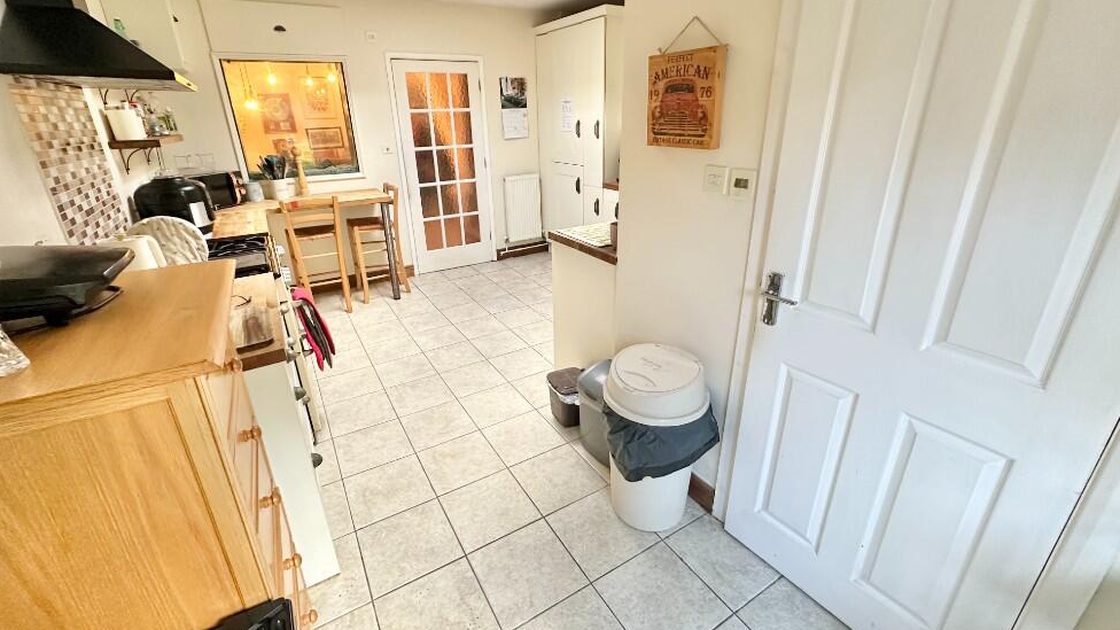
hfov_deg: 99.4
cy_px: 295
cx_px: 552
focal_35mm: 16
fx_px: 475
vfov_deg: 67.0
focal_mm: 2.22
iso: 320
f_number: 2.2
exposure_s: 1/50
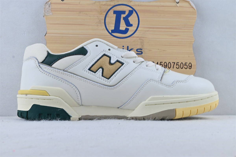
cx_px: 118
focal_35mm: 49
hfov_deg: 40.5
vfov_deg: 27.7
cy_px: 78
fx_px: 320
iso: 100
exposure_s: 1/20
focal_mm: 32.5
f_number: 10
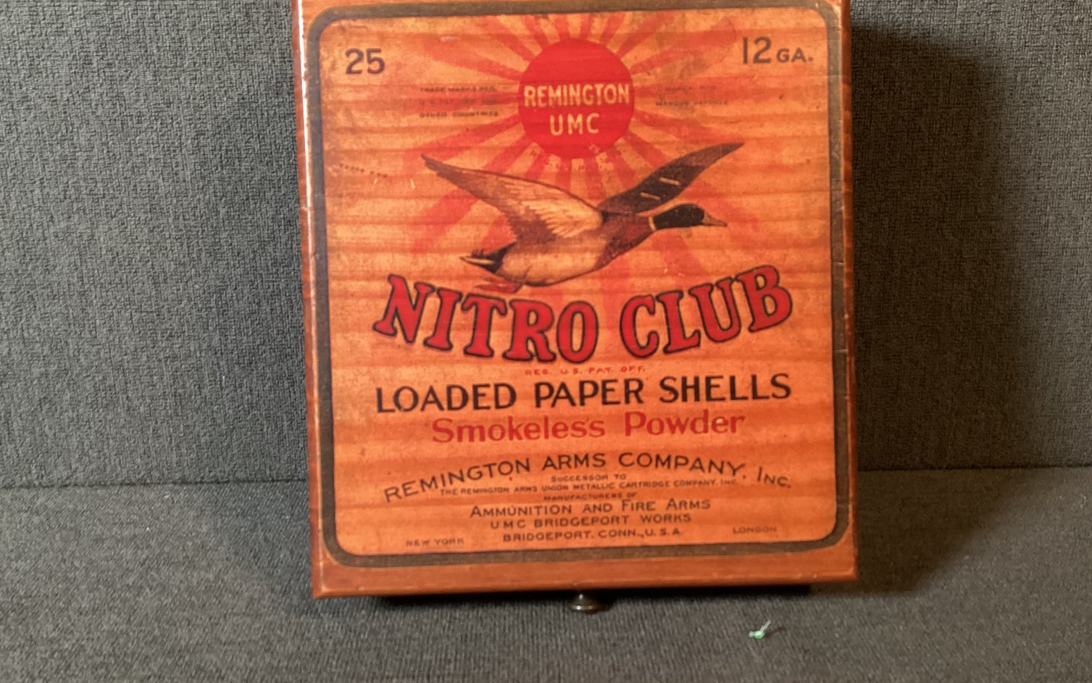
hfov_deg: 58.1
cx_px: 547
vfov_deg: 38.3
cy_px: 306
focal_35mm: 33
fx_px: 982
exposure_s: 1/50
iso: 250
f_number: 2.4
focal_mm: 3.3
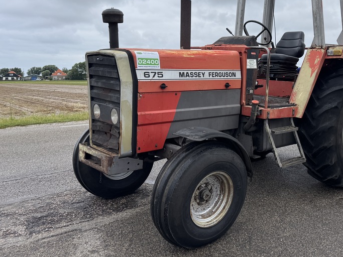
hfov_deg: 50.3
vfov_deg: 39.5
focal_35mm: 36
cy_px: 105
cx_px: 233
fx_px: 357
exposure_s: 1/1869
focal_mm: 6.76
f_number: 1.78
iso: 80
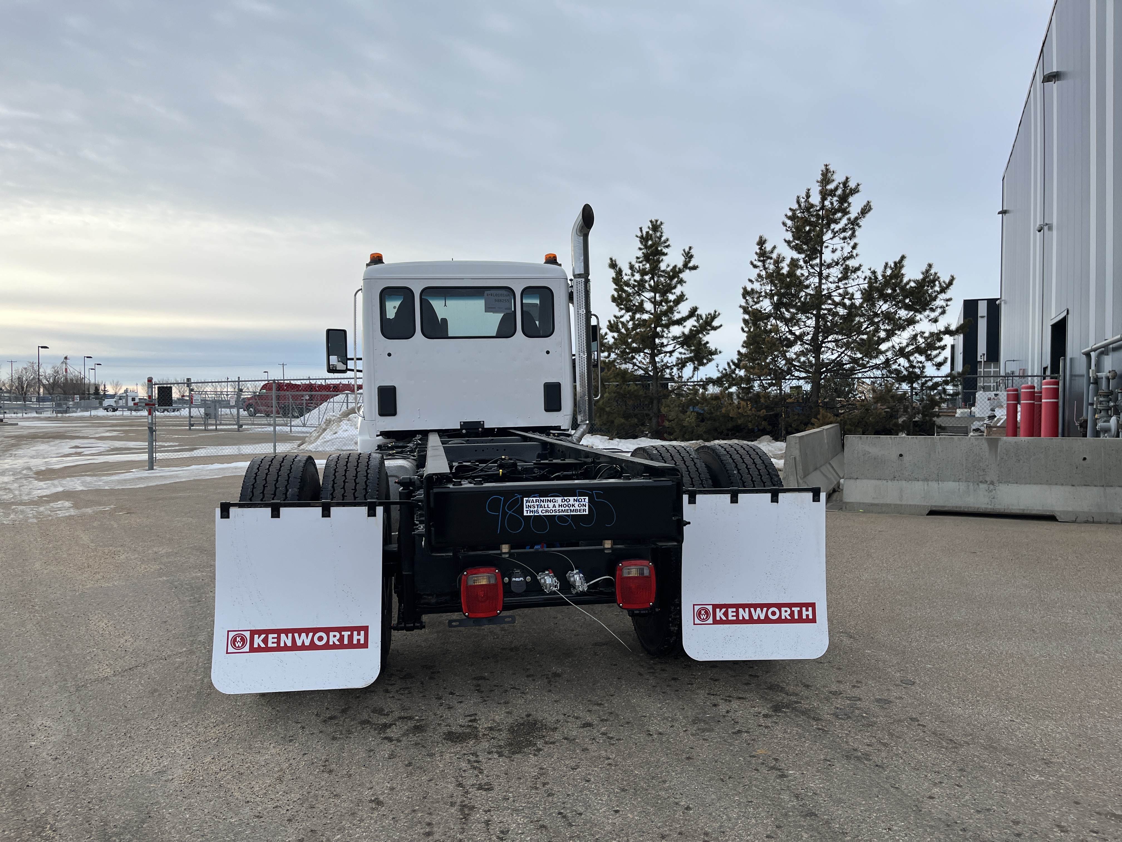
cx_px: 561
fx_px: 843
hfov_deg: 67.3
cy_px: 421
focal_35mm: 26
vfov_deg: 53.1
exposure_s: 1/2755
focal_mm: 5.1
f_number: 1.6
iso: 50
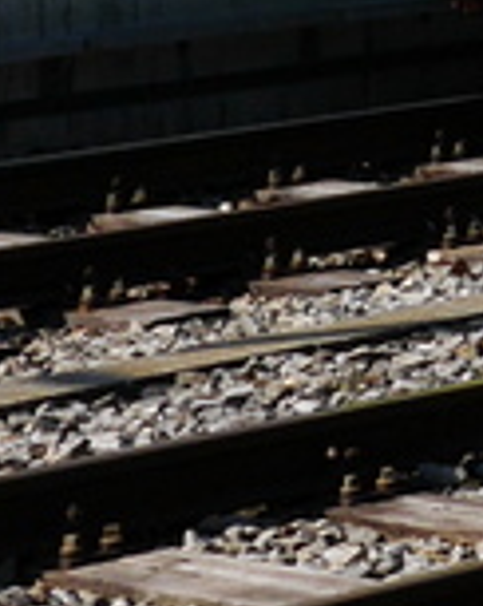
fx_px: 4942
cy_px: -432
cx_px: 2193
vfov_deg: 6.9
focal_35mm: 276
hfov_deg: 4.8
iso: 160
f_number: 8
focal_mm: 18
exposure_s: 1/400
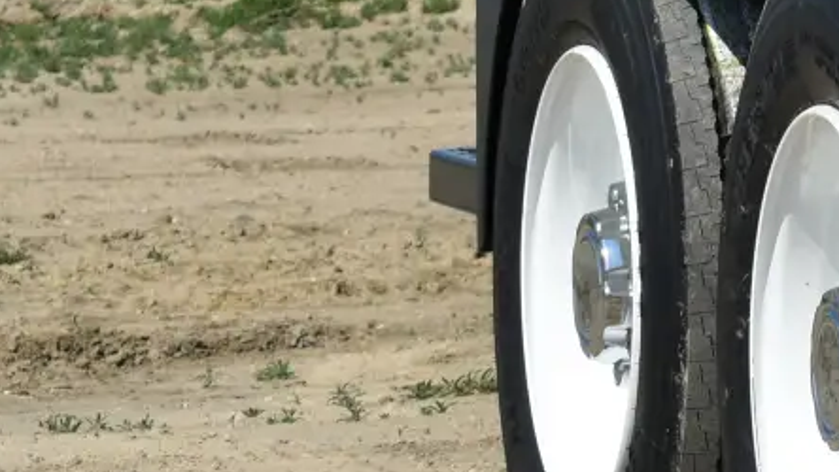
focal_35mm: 389
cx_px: 1867
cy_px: -333
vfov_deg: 3.1
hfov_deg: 5.4
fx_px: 8664
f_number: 9
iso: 100
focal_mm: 55
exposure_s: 1/320
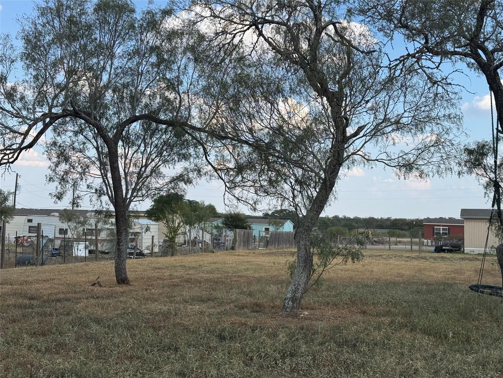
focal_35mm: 48
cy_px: 189
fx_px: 697
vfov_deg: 30.3
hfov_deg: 39.7
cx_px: 252
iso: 64
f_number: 1.78
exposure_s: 1/3425
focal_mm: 6.76
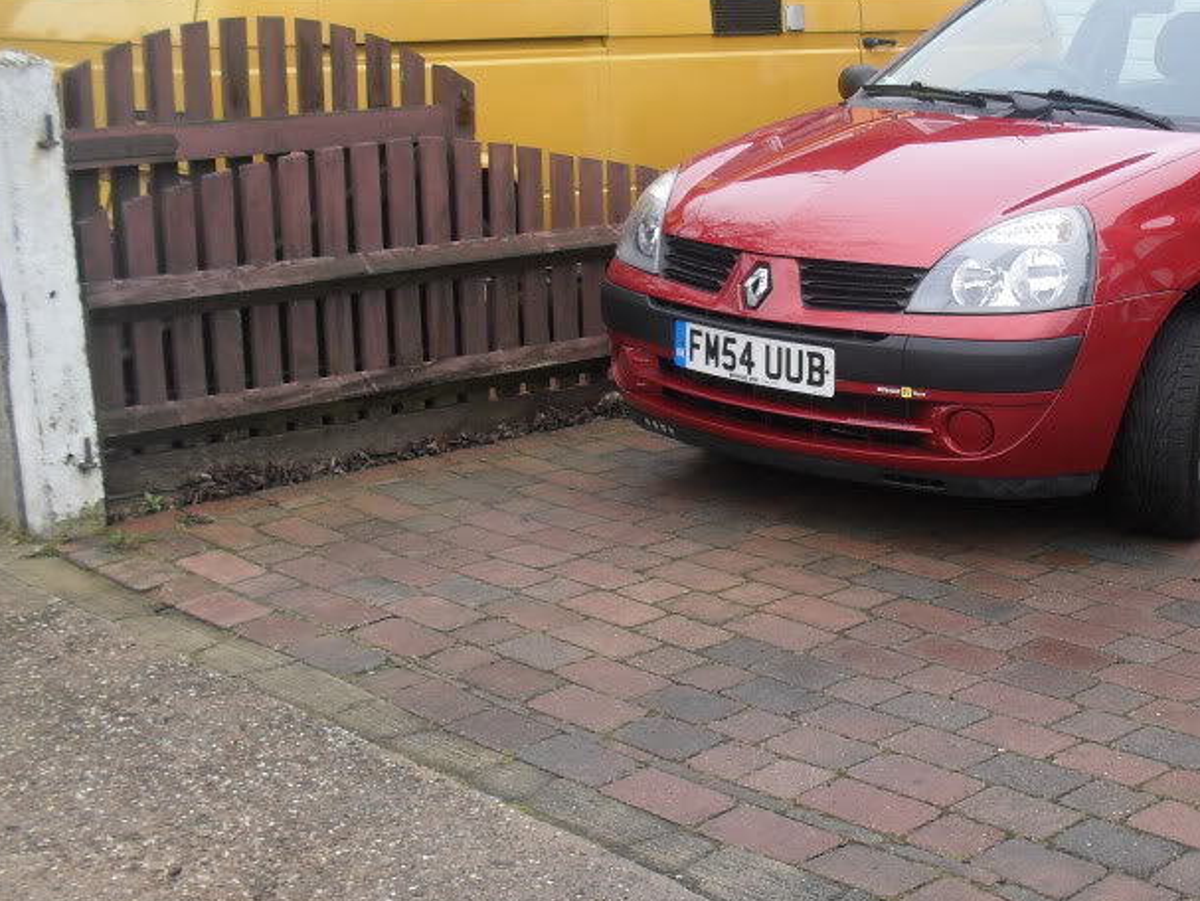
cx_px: 994
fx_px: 2047
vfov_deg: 24.8
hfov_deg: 31.7
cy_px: 417
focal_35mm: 59
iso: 100
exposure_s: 1/60
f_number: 3.2
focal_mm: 6.3
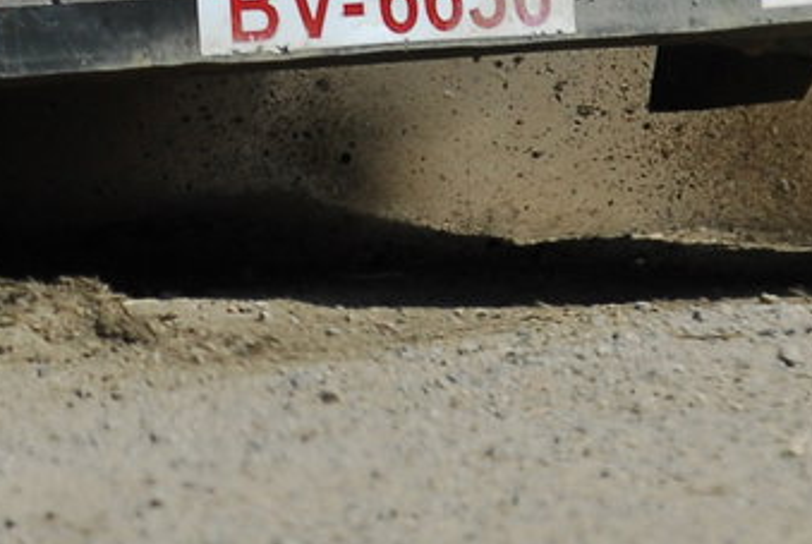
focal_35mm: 1273
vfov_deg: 1.1
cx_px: -247
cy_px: -684
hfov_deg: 1.6
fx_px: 28750
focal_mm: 180
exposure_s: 1/800
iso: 200
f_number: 7.1
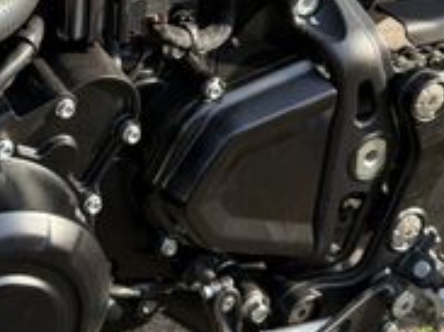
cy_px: -63
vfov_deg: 16.8
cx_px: 209
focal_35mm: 84
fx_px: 1077
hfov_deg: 23.3
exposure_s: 1/632
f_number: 1.78
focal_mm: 6.76
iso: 100
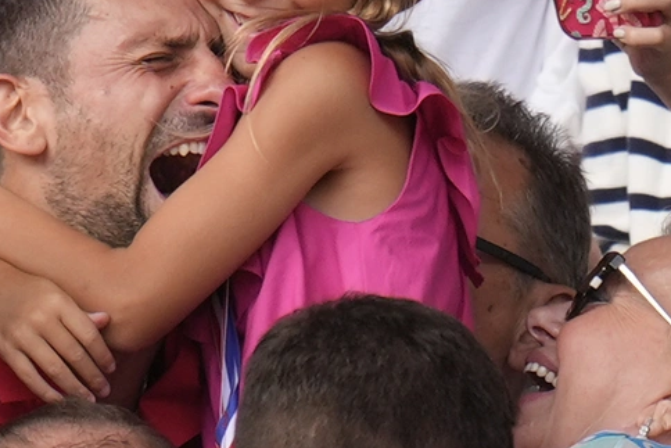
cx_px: 227
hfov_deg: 1.3
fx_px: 30501
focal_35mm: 1636
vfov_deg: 0.8
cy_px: 40
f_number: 2.8
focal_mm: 400
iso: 500
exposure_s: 1/1250
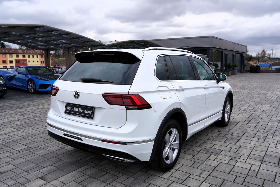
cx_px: 140
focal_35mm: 30
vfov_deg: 43.6
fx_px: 233
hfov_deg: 61.9
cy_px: 94
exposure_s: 1/250
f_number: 8
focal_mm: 30
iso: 100
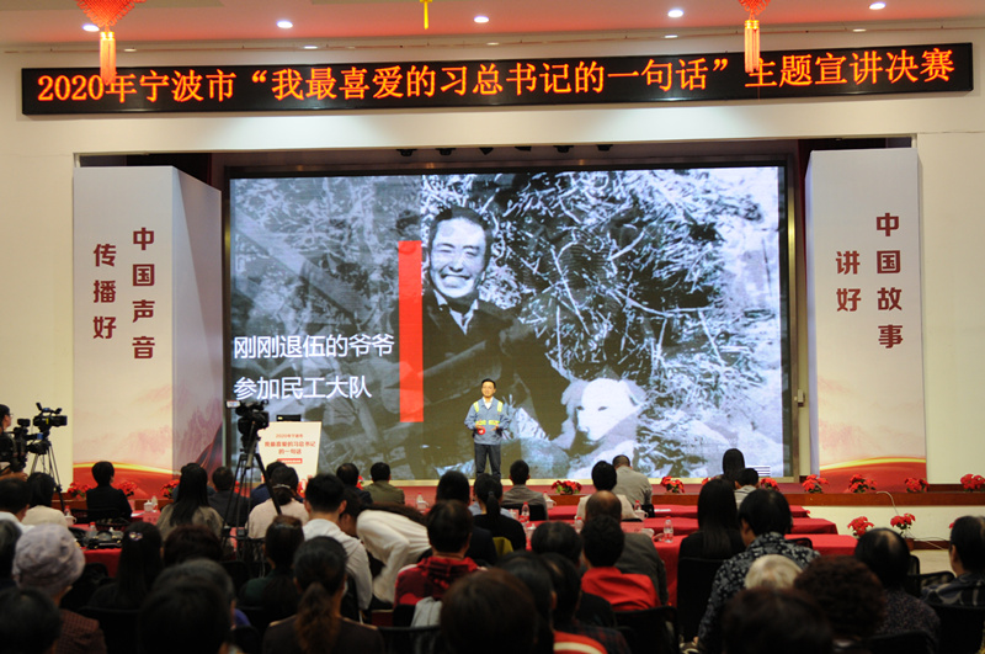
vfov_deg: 20.6
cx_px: 492
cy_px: 327
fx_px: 1803
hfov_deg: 30.6
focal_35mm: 66
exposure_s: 1/30
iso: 640
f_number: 4
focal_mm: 44
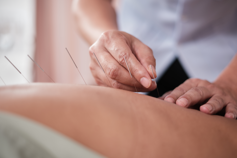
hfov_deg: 37.5
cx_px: 118
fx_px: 349
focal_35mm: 53
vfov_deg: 25.5
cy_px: 79
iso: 80
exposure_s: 1/50
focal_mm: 35
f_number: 1.6
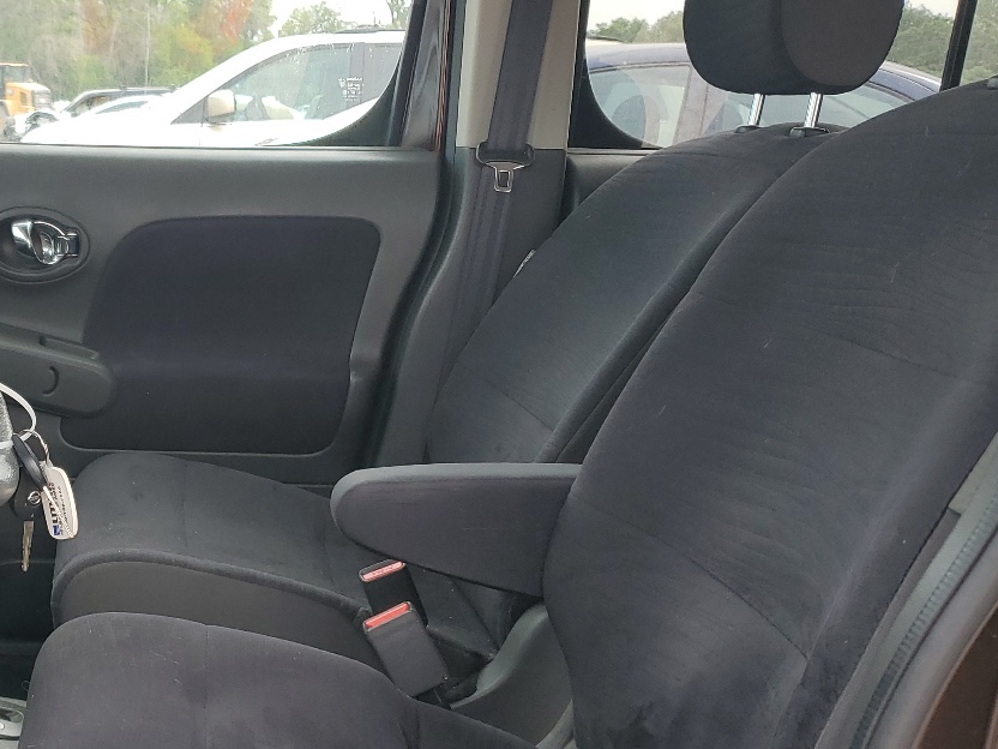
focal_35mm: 50
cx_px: 98
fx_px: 1442
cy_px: 491
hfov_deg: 35.9
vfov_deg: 28.9
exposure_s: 1/417
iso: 50
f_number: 1.5
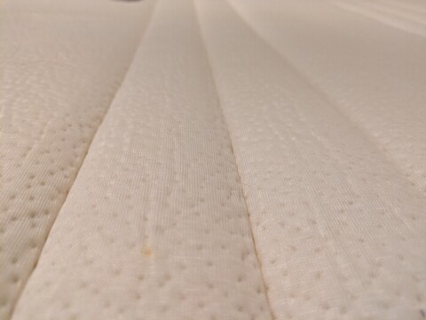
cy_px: 160
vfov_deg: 54.9
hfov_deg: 69.4
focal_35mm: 25
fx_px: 308
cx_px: 213
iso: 539
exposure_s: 1/50
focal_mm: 5.43
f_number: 1.89
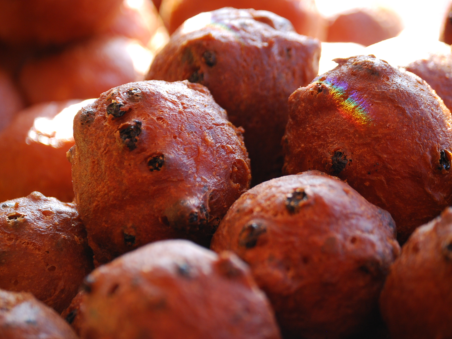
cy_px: 170
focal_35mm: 139
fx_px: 1809
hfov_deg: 14.2
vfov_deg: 10.7
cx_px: 212
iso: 400
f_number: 4.8
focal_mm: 85
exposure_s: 1/125
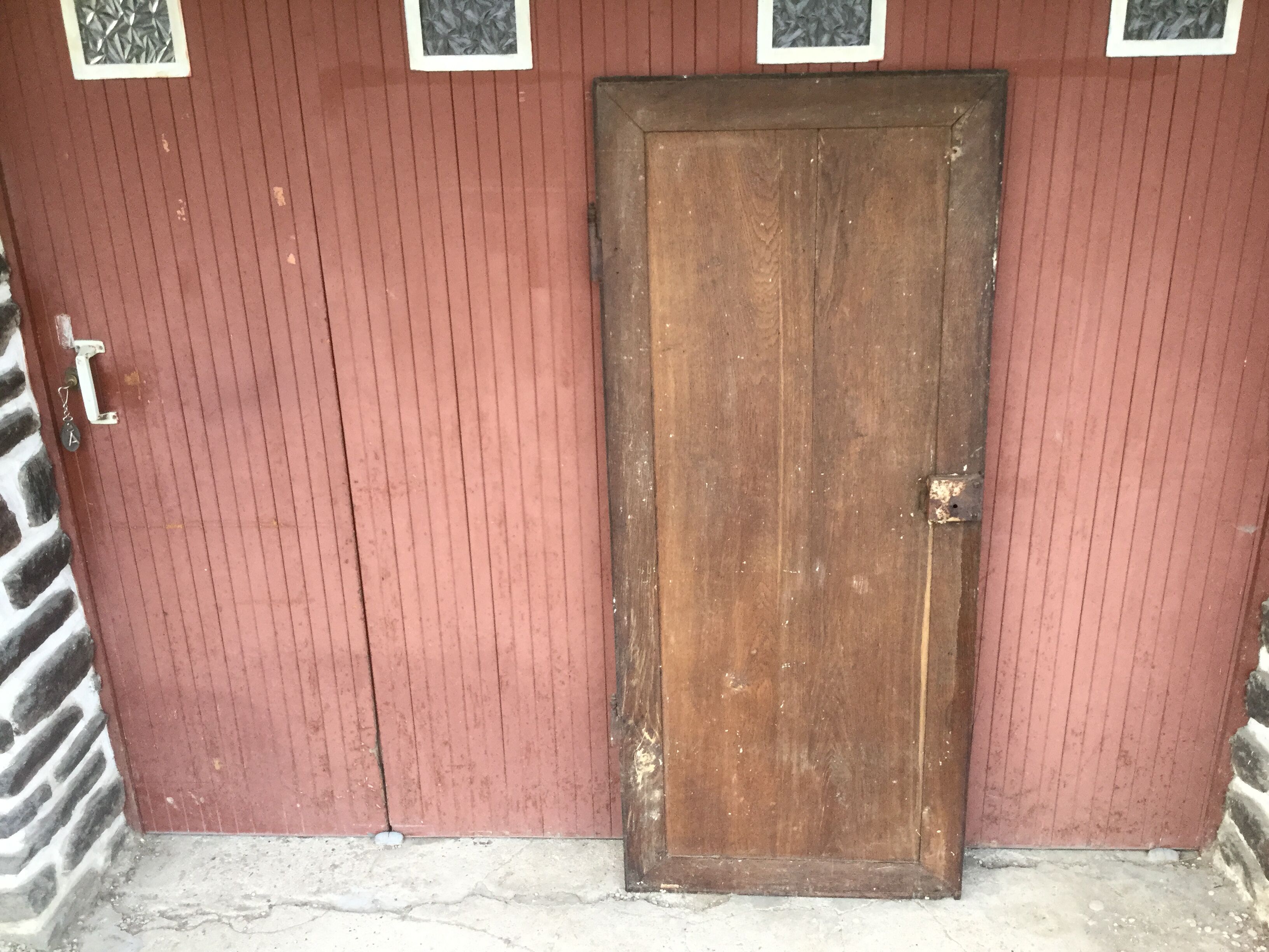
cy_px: 476
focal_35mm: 31
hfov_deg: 58.4
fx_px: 1136
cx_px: 634
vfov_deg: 45.4
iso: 50
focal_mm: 3.3
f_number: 2.4
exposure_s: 1/33
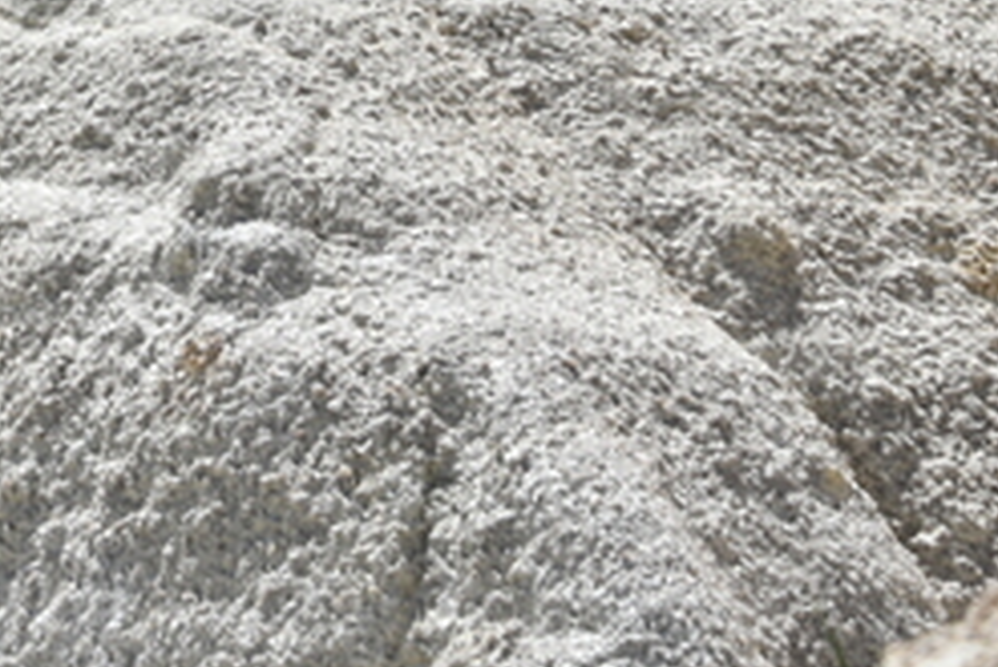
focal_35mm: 440
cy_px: -1003
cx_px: 77
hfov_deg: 4.7
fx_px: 12204
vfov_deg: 3.1
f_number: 9
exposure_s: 1/320
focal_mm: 85
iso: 100
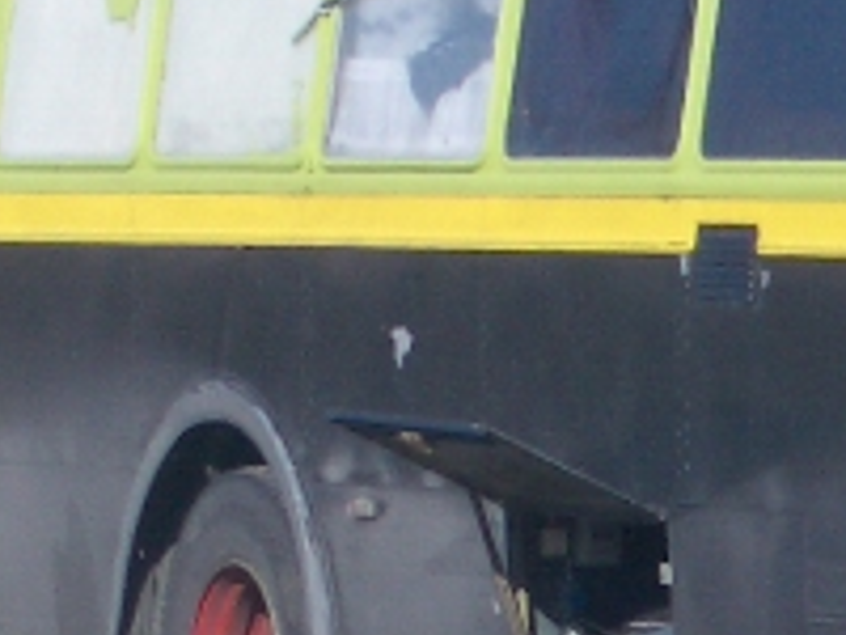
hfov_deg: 4.4
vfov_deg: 3.3
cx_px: 1003
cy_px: 483
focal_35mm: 451
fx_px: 11022
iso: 50
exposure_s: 1/200
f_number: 7
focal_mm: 14.6
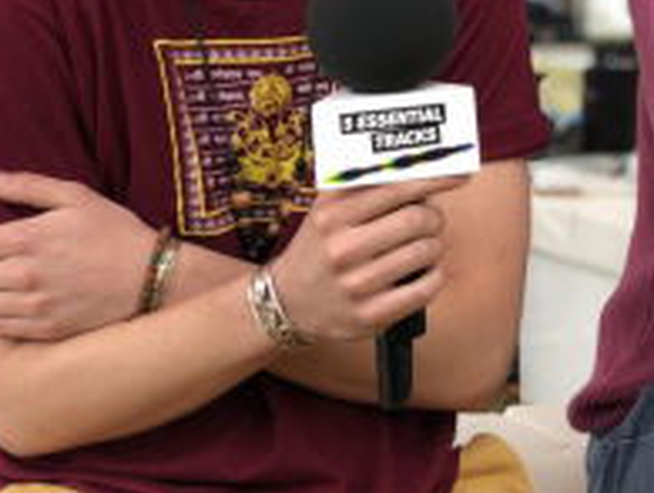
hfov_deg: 14.7
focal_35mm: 133
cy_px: 8
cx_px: 537
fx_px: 2517
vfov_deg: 11.1
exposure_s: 1/120
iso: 25
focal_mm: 6
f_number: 2.4
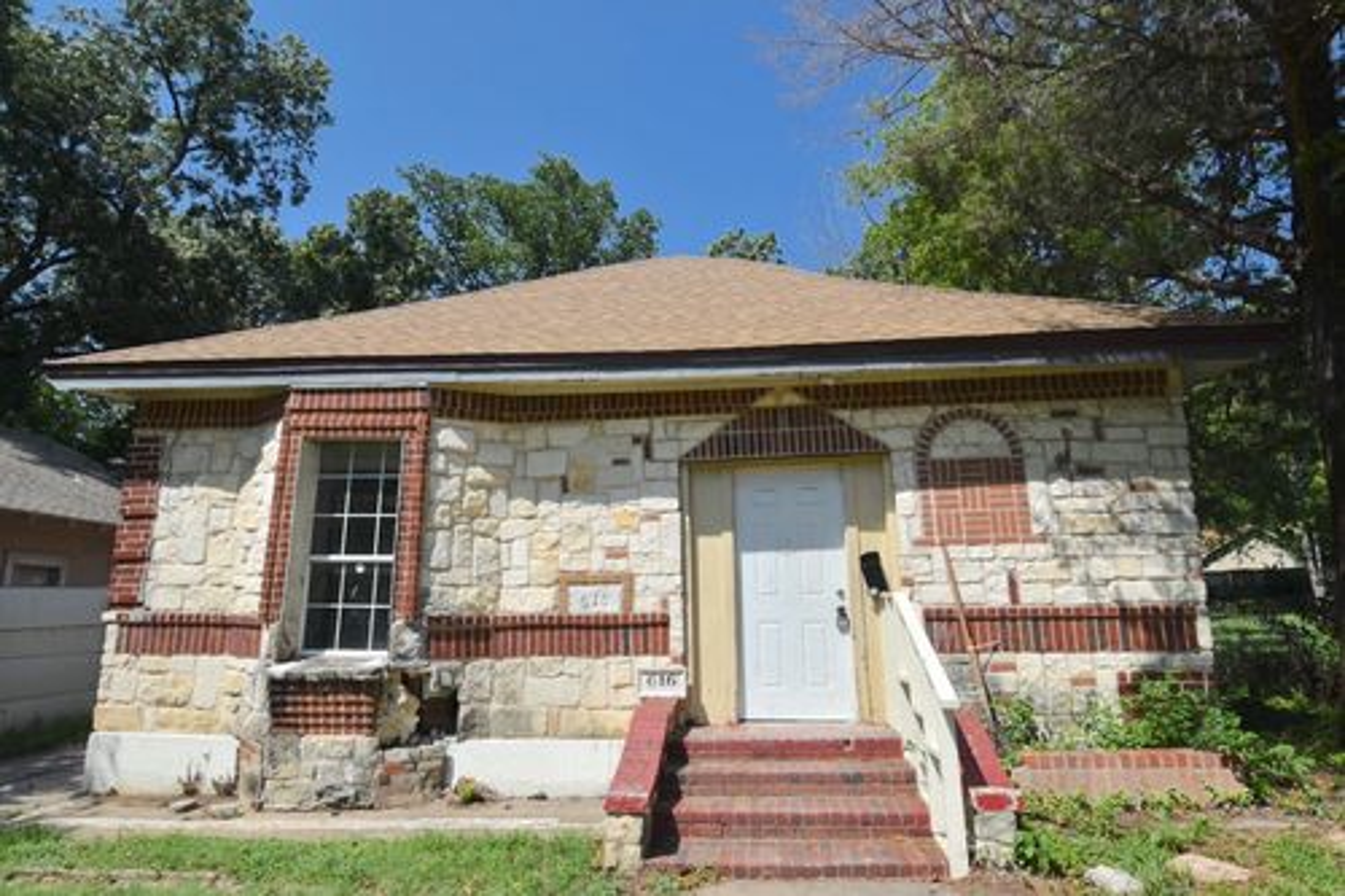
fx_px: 728
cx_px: 672
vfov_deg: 63.2
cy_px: 448
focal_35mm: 20
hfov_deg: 85.4
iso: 200
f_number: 10
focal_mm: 13
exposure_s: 1/400
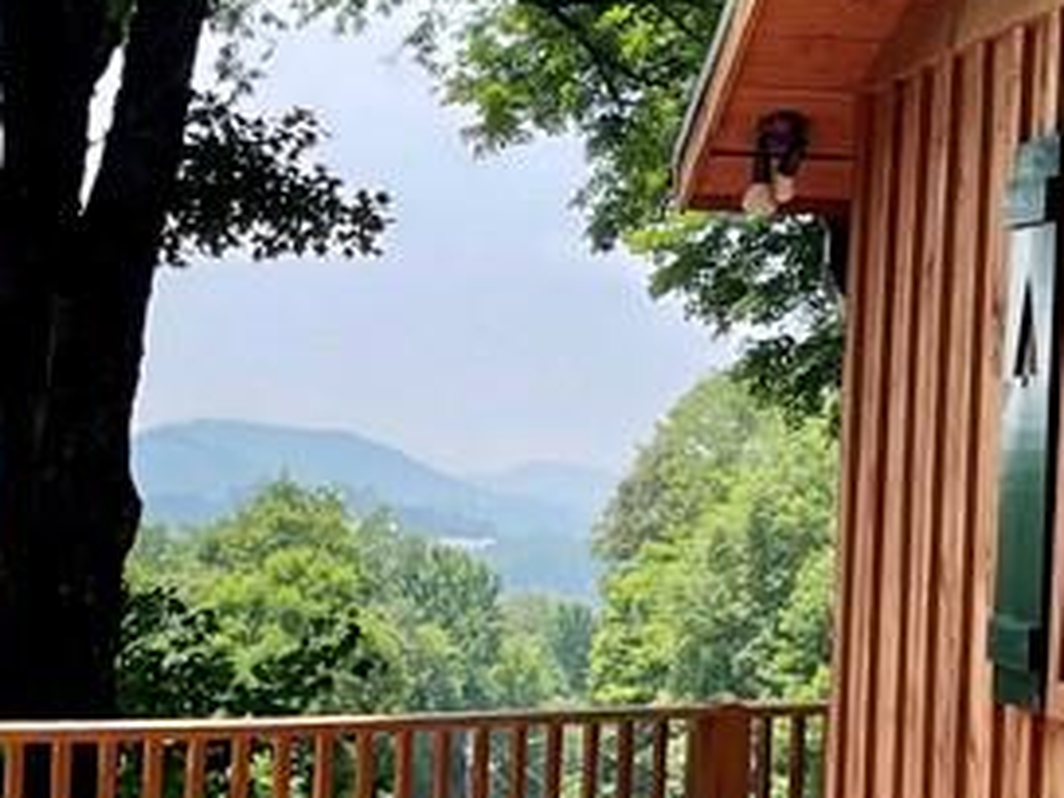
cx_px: 403
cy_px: 544
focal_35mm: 98
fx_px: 3012
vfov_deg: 15.1
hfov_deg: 20.0
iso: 32
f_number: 1.6
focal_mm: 4.2
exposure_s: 1/1667
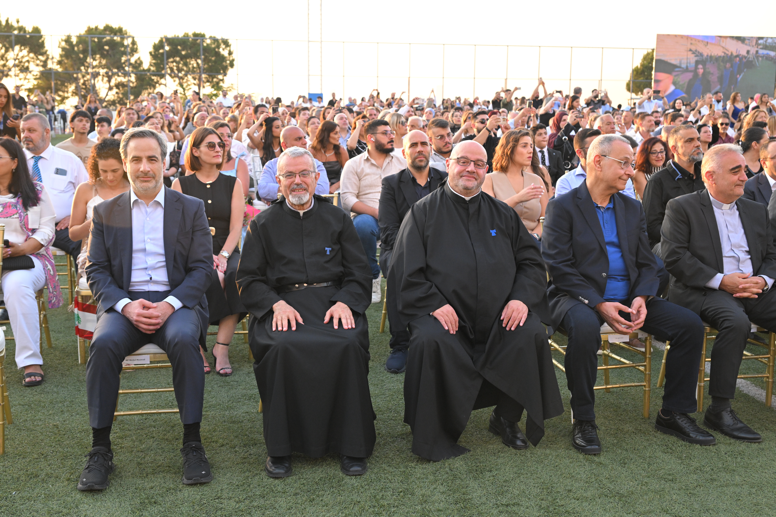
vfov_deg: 31.9
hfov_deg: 46.4
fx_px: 905
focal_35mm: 42
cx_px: 388
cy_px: 258
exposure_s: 1/250
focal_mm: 42
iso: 1600
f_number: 5.6
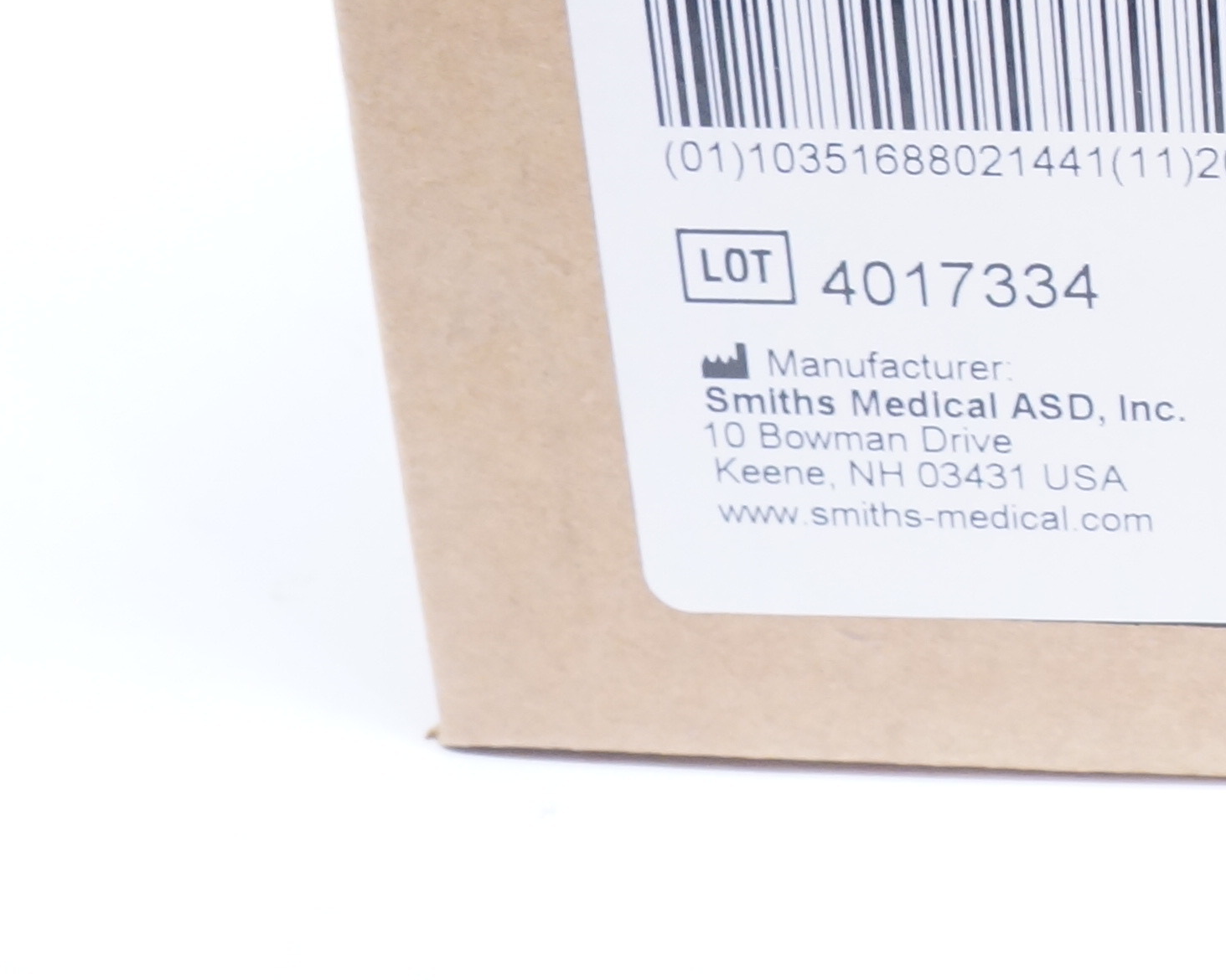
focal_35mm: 85
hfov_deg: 19.7
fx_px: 3084
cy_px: -192
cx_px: 1796
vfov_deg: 17.3
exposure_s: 1/25
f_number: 8
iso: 1600
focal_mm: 18
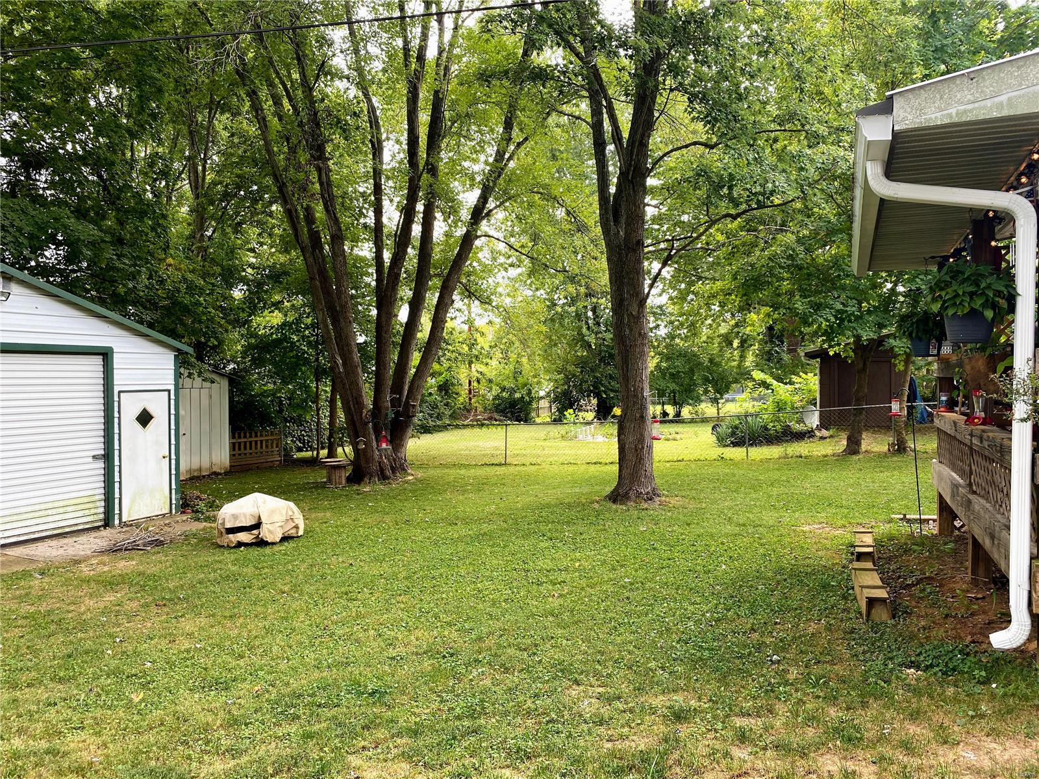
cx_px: 520
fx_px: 780
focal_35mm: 26
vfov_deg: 53.1
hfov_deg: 67.3
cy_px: 390
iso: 32
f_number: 1.8
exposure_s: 1/128
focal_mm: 4.25
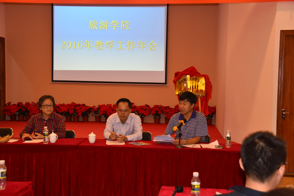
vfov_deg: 26.5
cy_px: 98
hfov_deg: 38.9
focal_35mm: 51
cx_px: 147
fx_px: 416
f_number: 4.2
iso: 560
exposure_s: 1/60
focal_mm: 34
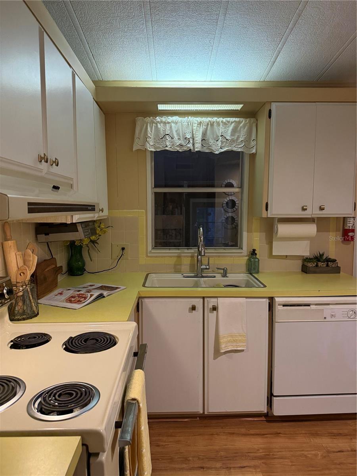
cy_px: 238
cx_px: 178
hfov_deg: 56.8
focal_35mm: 24
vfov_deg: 71.6
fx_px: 330
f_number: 1.78
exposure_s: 1/120
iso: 400
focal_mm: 6.76
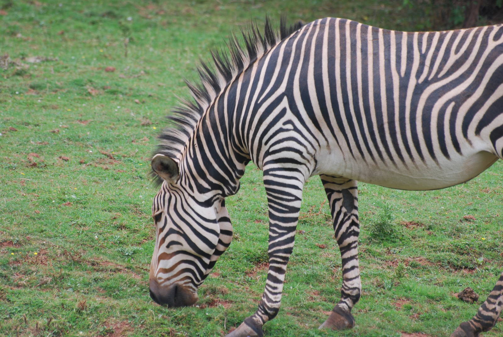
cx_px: 252
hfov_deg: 4.6
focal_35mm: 450
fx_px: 6295
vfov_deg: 3.1
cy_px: 168
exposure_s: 1/125
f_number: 7.1
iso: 200
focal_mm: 300
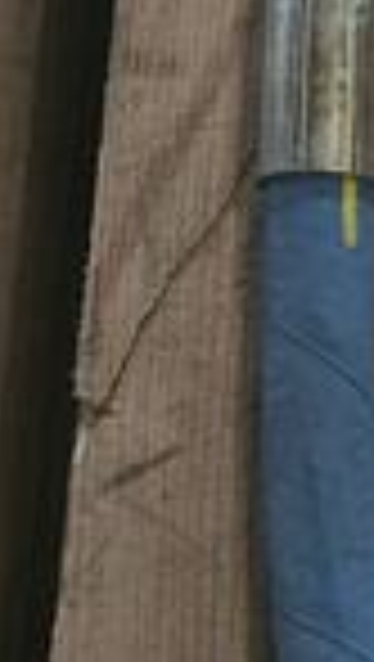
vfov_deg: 16.4
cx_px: 1293
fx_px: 2303
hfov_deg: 7.6
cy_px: 320
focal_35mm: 131
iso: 1000
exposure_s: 1/25
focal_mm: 5.4
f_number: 1.8
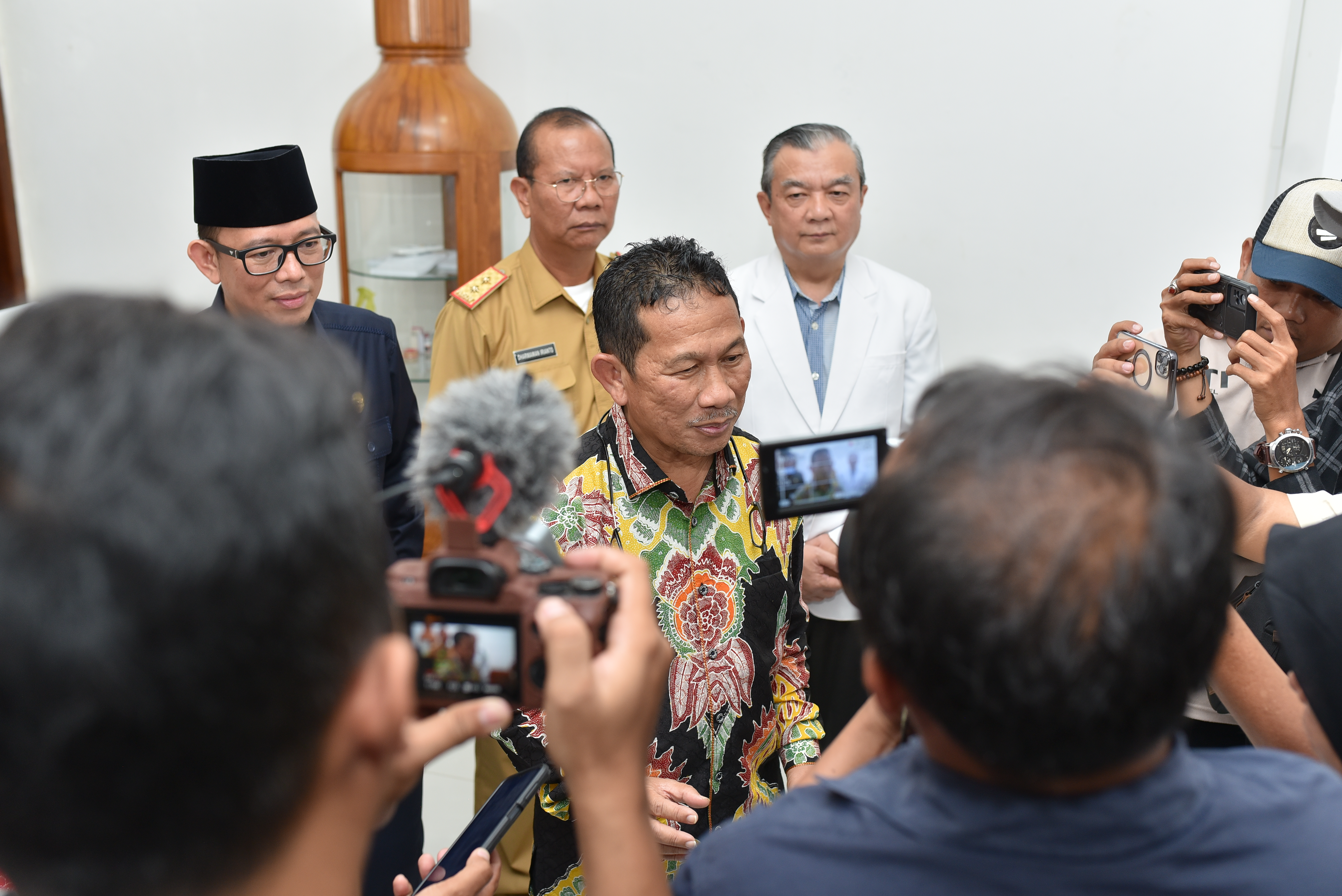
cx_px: 671
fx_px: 1305
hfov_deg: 54.4
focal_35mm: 35
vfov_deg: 37.9
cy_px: 448
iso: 500
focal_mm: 35
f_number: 4
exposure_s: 1/125
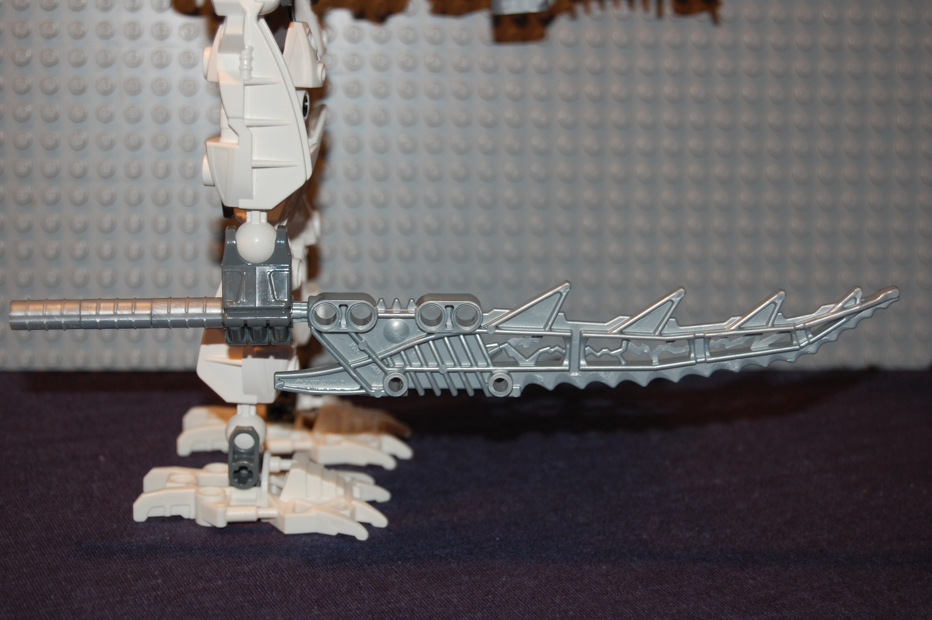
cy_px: 310
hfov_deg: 24.6
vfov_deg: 16.5
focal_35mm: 82
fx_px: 2134
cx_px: 466
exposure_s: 1/60
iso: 400
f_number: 5.6
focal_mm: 55
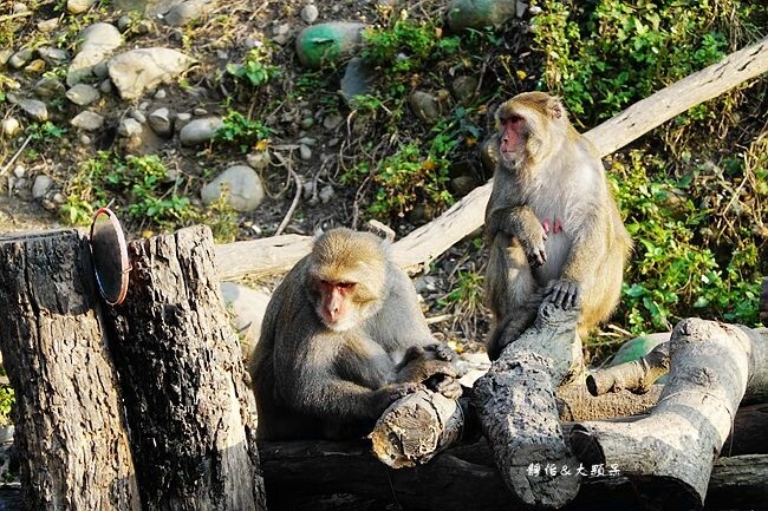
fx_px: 4265
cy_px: 256
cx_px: 384
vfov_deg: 6.9
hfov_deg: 10.3
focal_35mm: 200
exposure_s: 1/200
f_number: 4.5
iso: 320
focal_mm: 72
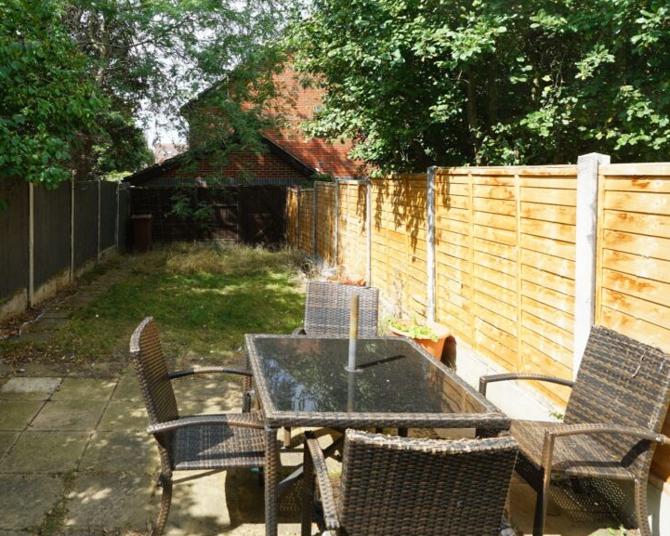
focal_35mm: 25
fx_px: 496
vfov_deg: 55.5
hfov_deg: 66.4
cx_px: 228
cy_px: 176
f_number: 8
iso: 100
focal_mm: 16
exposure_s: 1/80
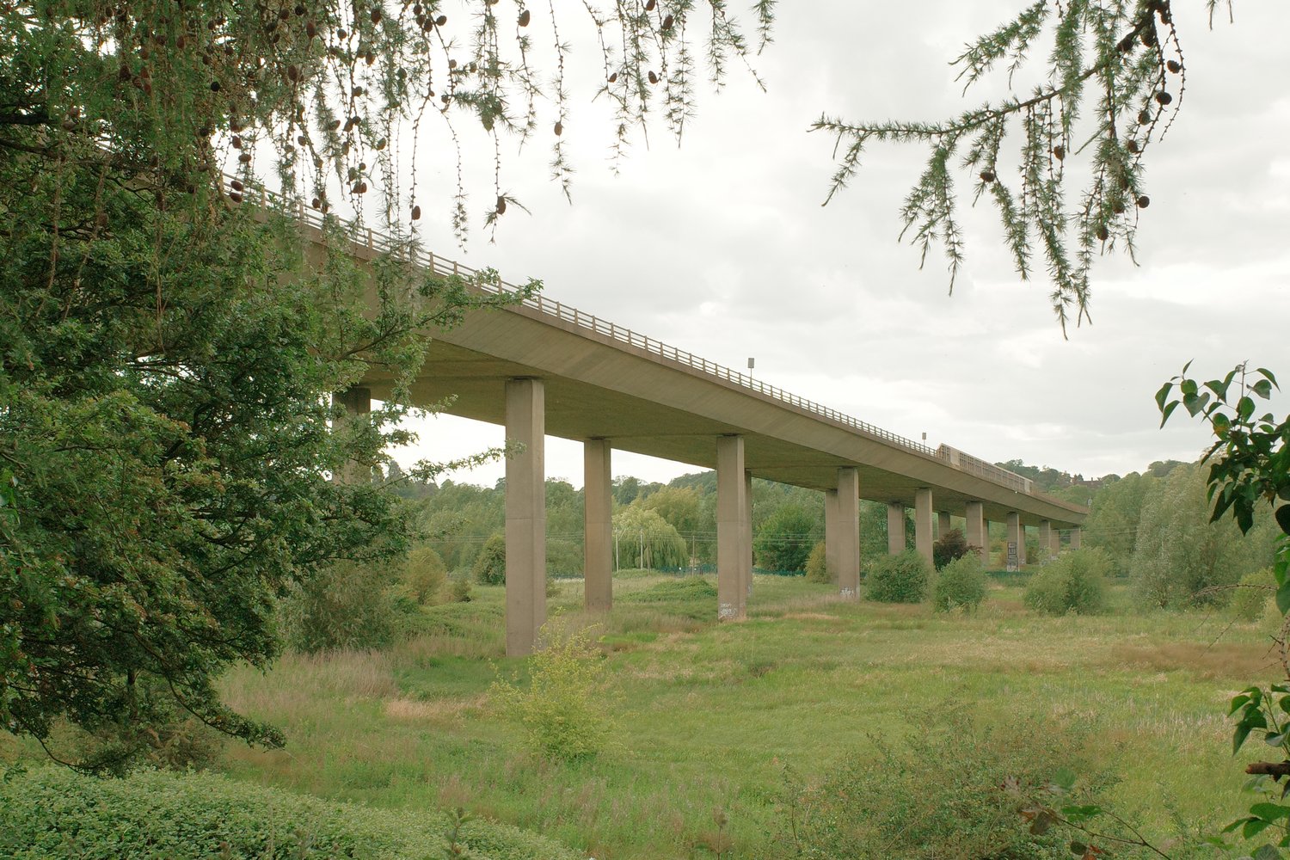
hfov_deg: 39.6
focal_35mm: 50
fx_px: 1792
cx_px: 645
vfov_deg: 27.0
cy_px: 430
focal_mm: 18.3
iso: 200
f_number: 5
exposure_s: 1/400
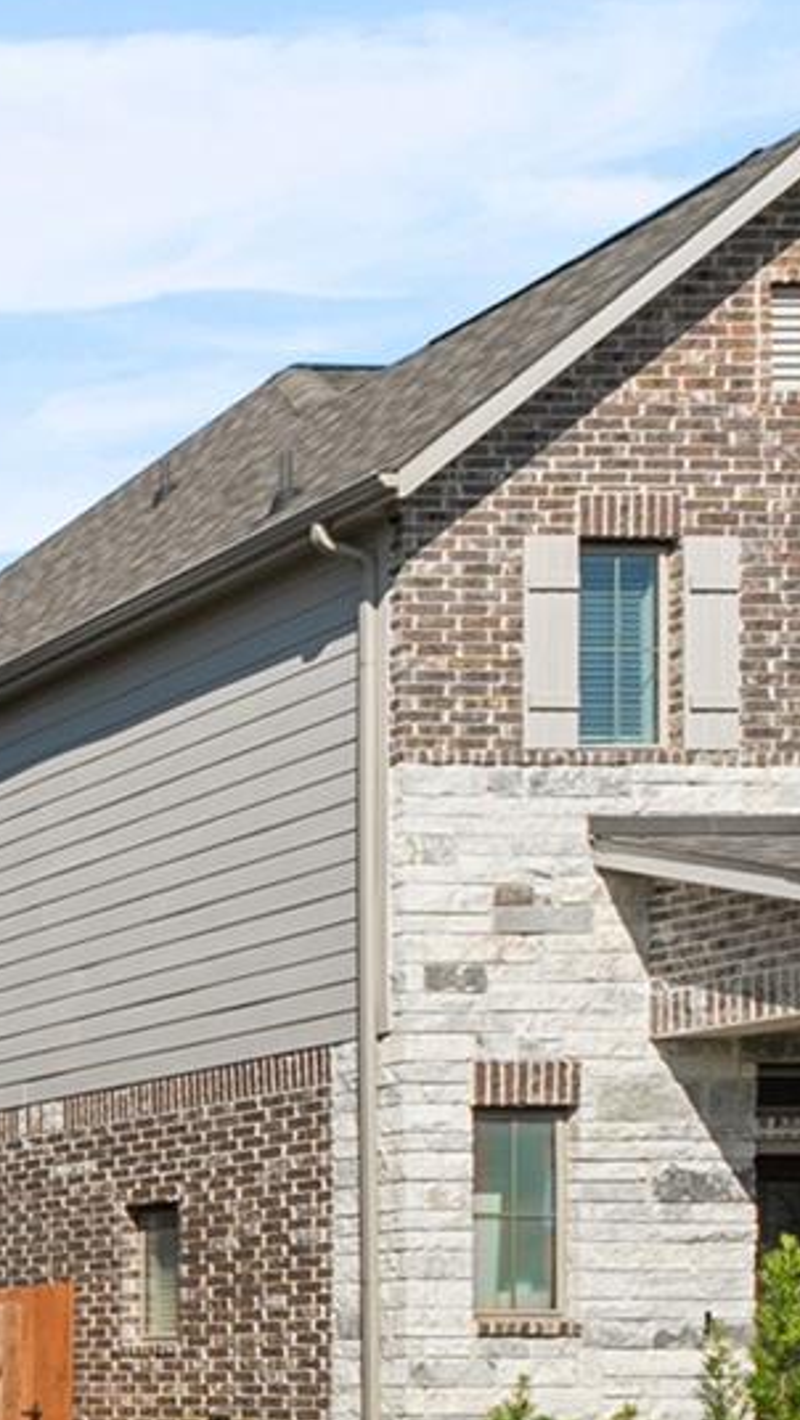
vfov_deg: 32.0
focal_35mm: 64
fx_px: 2411
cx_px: -1441
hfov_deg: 12.0
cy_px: 1135
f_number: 8
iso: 160
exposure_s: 1/250
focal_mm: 16
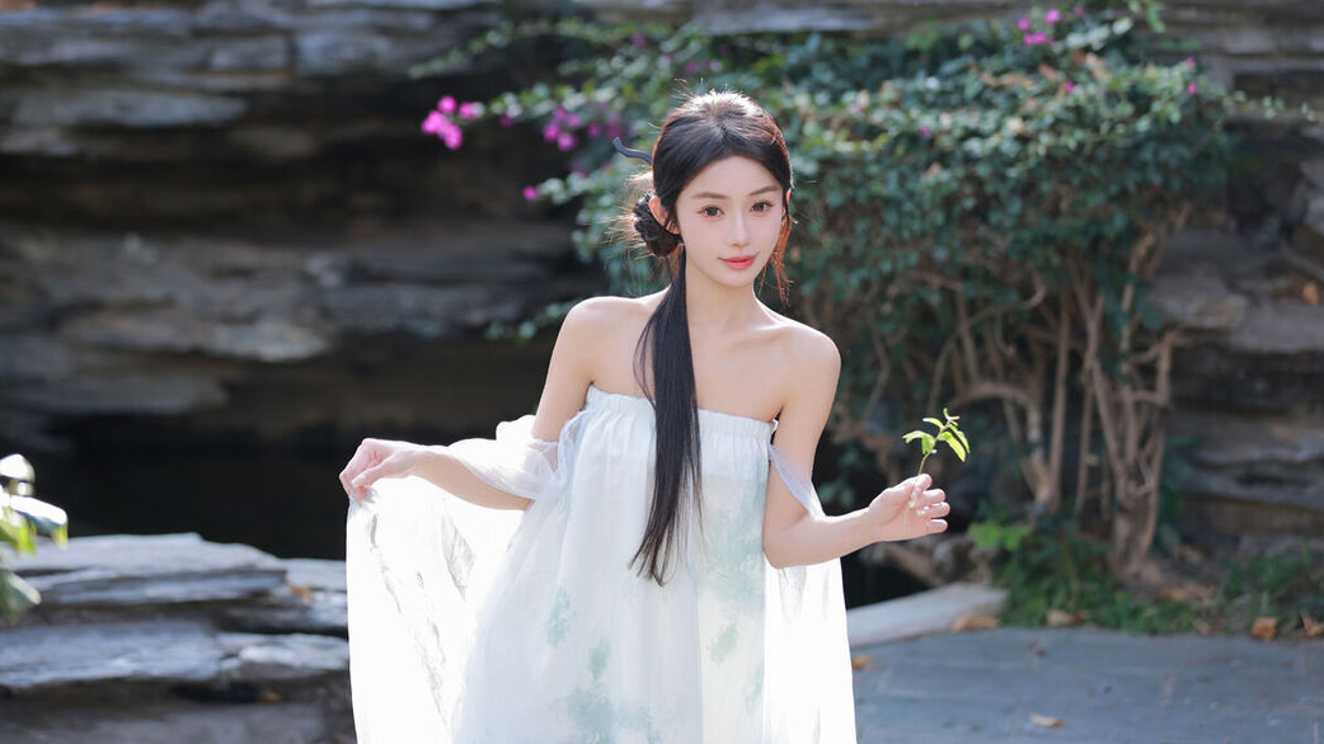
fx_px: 3335
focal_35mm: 95
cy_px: 348
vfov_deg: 12.7
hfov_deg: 22.5
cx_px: 665
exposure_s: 1/640
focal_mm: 90
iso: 500
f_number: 2.8
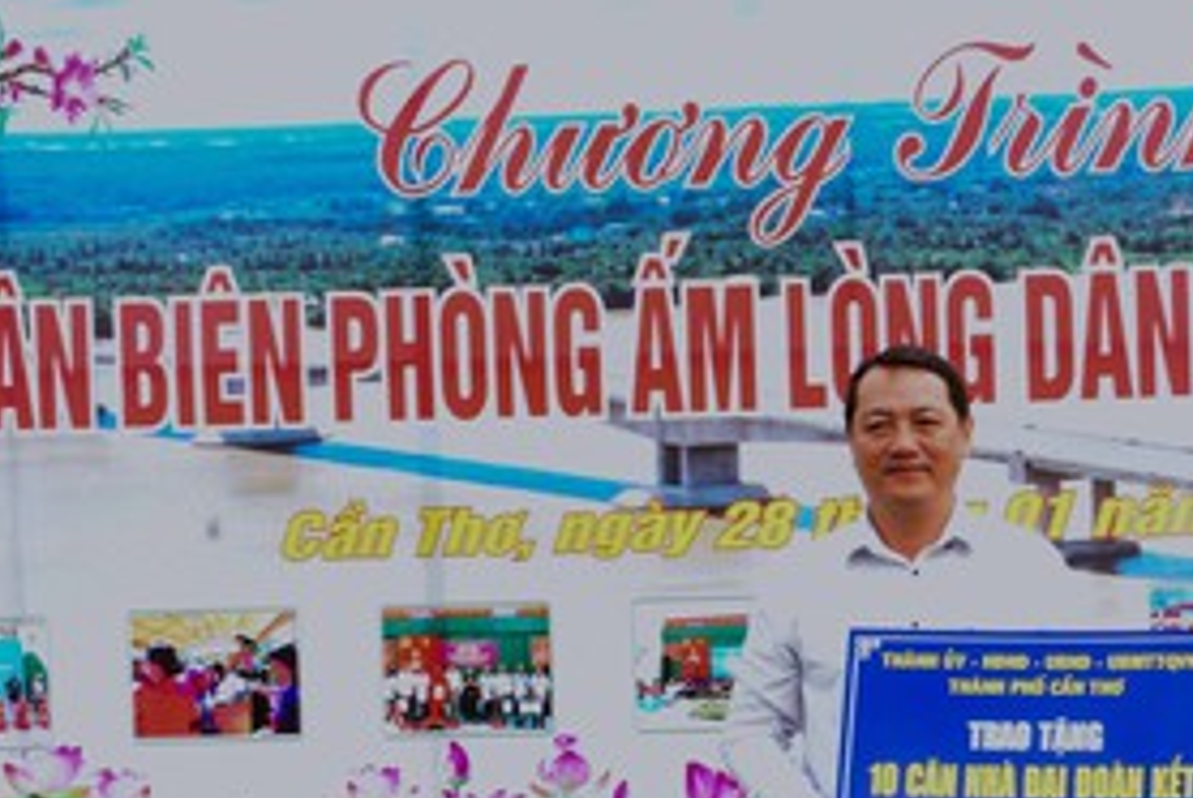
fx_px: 3090
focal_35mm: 93
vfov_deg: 14.6
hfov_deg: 21.3
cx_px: 1111
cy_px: 633
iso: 1000
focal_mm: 27
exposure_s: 1/60
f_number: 18
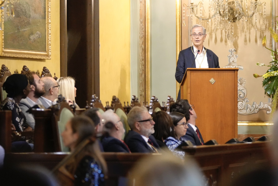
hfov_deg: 8.5
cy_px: 93
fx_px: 1862
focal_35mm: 241
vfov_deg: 5.7
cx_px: 139
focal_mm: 161
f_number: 2.8
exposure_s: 1/320
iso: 6400
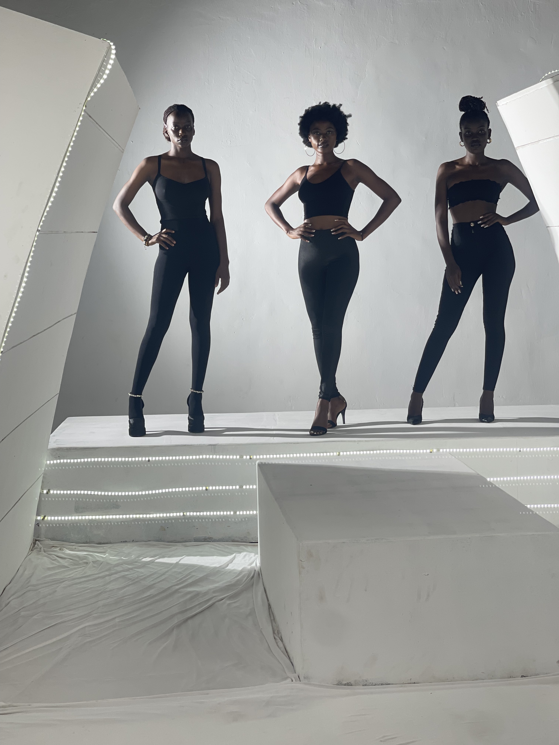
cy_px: 372
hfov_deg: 22.9
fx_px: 1378
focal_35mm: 64
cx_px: 280
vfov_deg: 30.3
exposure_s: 1/100
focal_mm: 7.5
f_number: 2.2
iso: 50
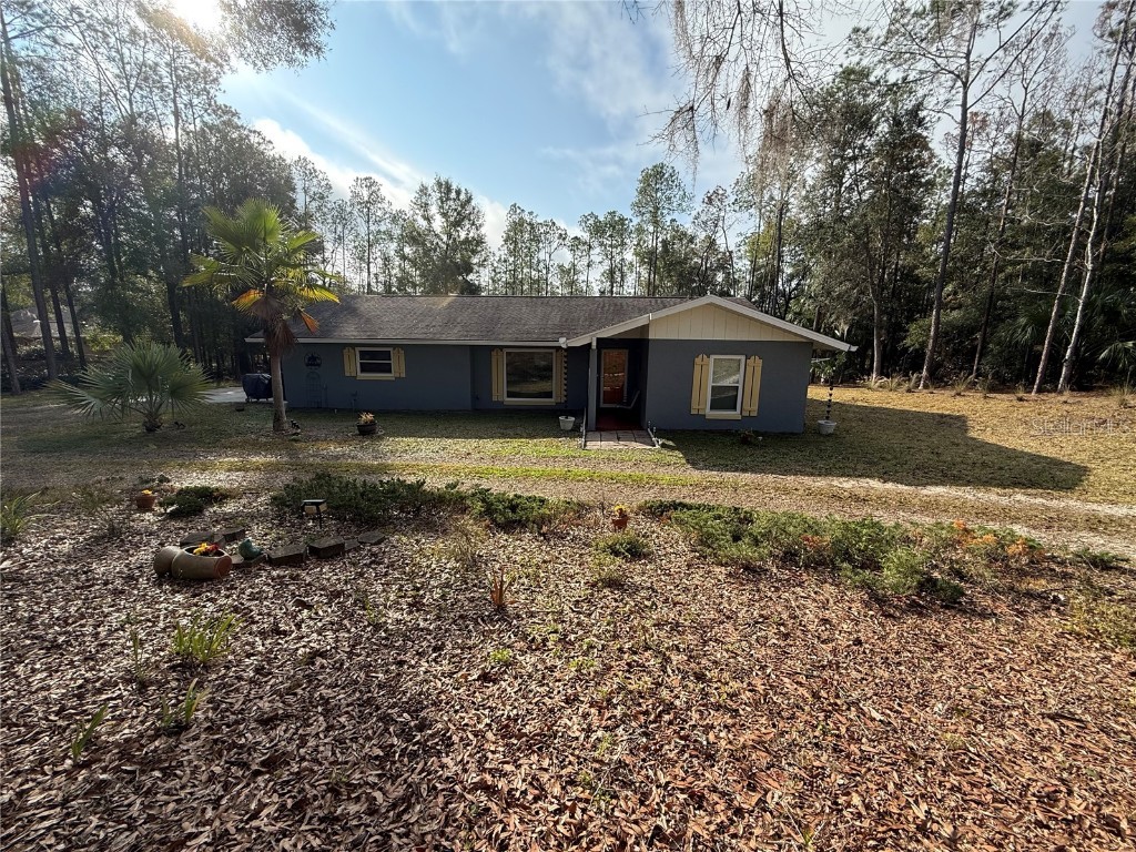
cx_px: 568
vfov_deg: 85.7
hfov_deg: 102.1
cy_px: 426
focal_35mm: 14
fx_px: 459
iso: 64
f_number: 2.2
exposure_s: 1/942
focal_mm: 2.22
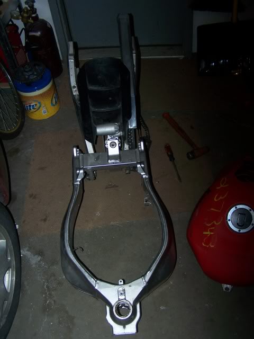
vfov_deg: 49.0
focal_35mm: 38
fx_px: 372
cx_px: 127
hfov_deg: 37.7
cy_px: 170
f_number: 2.8
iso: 80
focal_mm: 6.3
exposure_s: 1/60
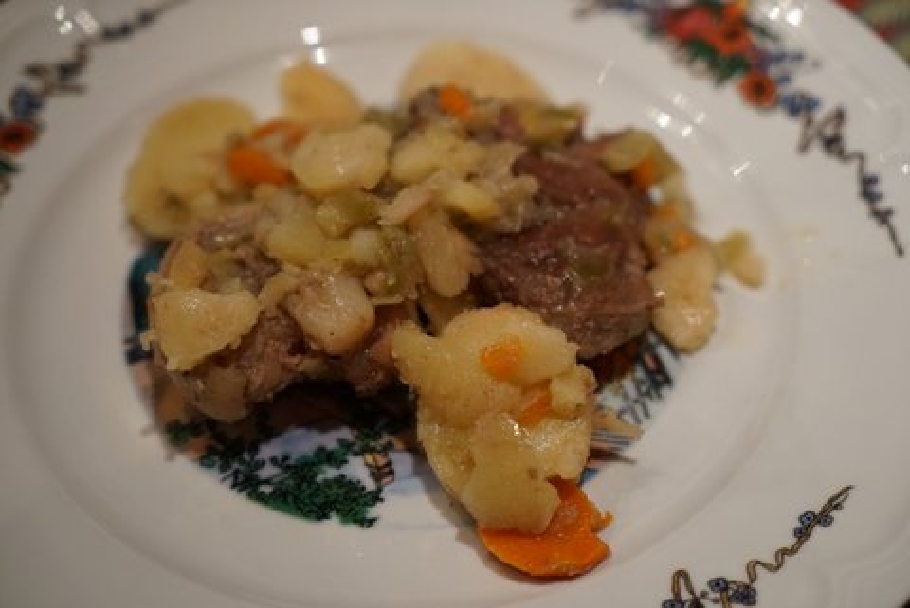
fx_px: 1695
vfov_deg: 20.4
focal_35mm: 67
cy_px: 304
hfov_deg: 30.1
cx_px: 455
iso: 1600
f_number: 4
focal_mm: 67
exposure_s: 1/80
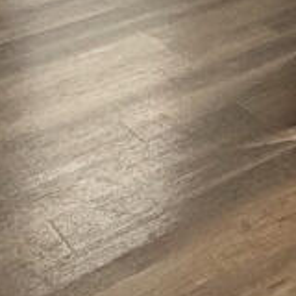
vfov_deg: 15.6
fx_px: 764
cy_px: -348
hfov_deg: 12.2
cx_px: 844
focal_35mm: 79
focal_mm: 2.22
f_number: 2.2
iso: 40
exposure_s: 1/223
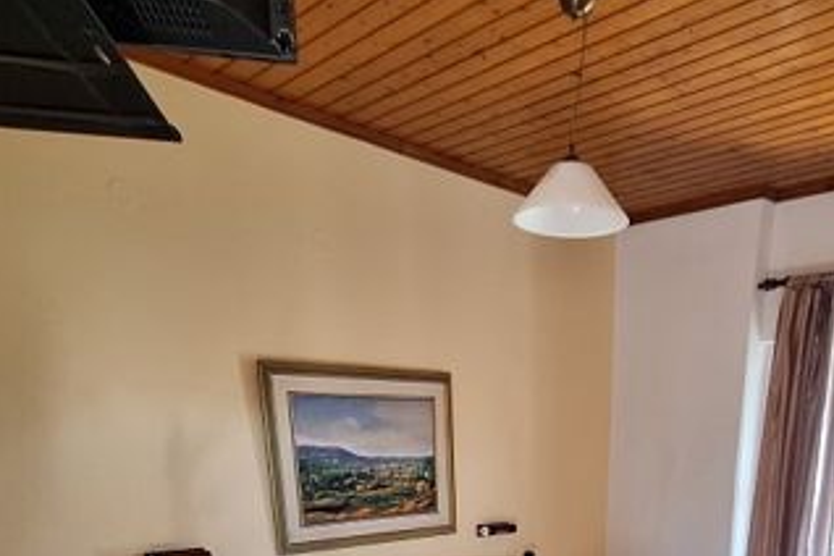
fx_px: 695
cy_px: 669
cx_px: 568
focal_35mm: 30
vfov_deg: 34.7
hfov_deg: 60.2
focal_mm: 1.74
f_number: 2.2
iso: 125
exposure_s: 1/50
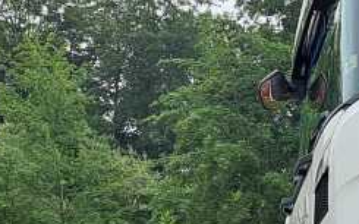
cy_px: 407
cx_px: 108
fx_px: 1409
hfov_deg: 14.5
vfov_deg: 8.7
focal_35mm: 144
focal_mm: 5.23
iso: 50
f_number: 1.8
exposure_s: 1/1314
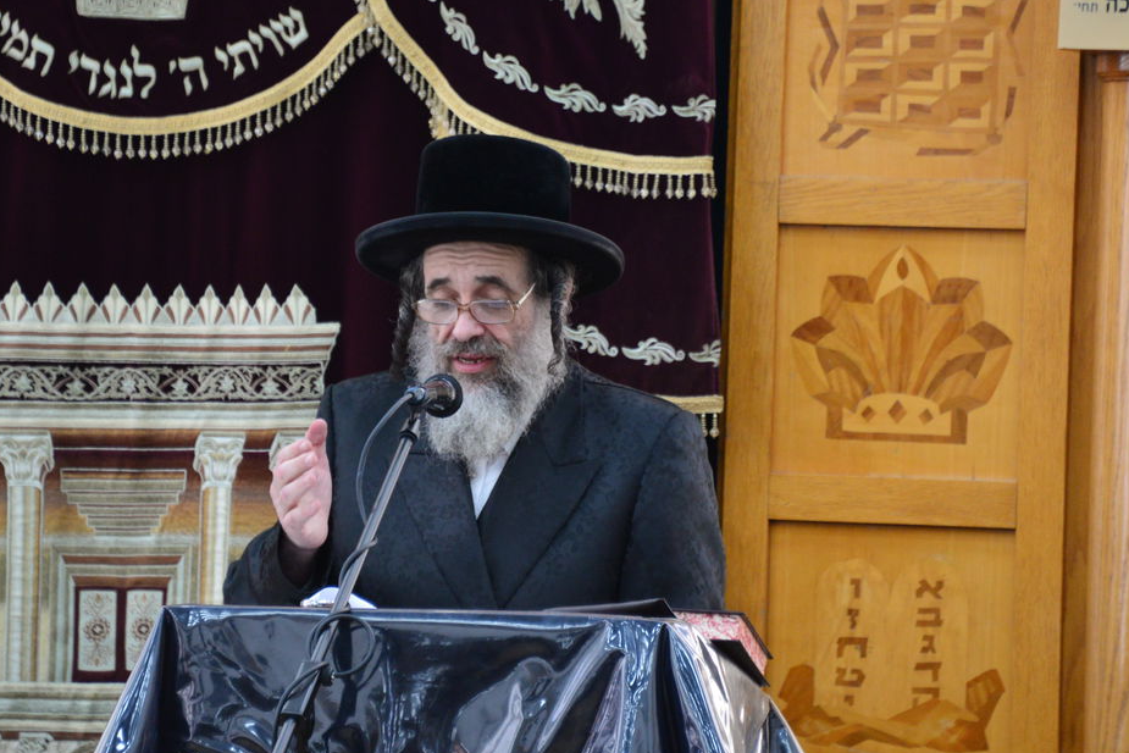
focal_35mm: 454
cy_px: 333
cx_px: 472
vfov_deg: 3.0
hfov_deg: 4.5
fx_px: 14239
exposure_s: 1/100
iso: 2000
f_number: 5.6
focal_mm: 300
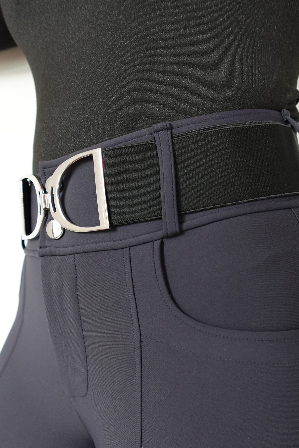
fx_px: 349
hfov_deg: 46.4
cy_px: 273
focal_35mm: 28
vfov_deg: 64.8
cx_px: 141
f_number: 2
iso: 640
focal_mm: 7.6
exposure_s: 1/80
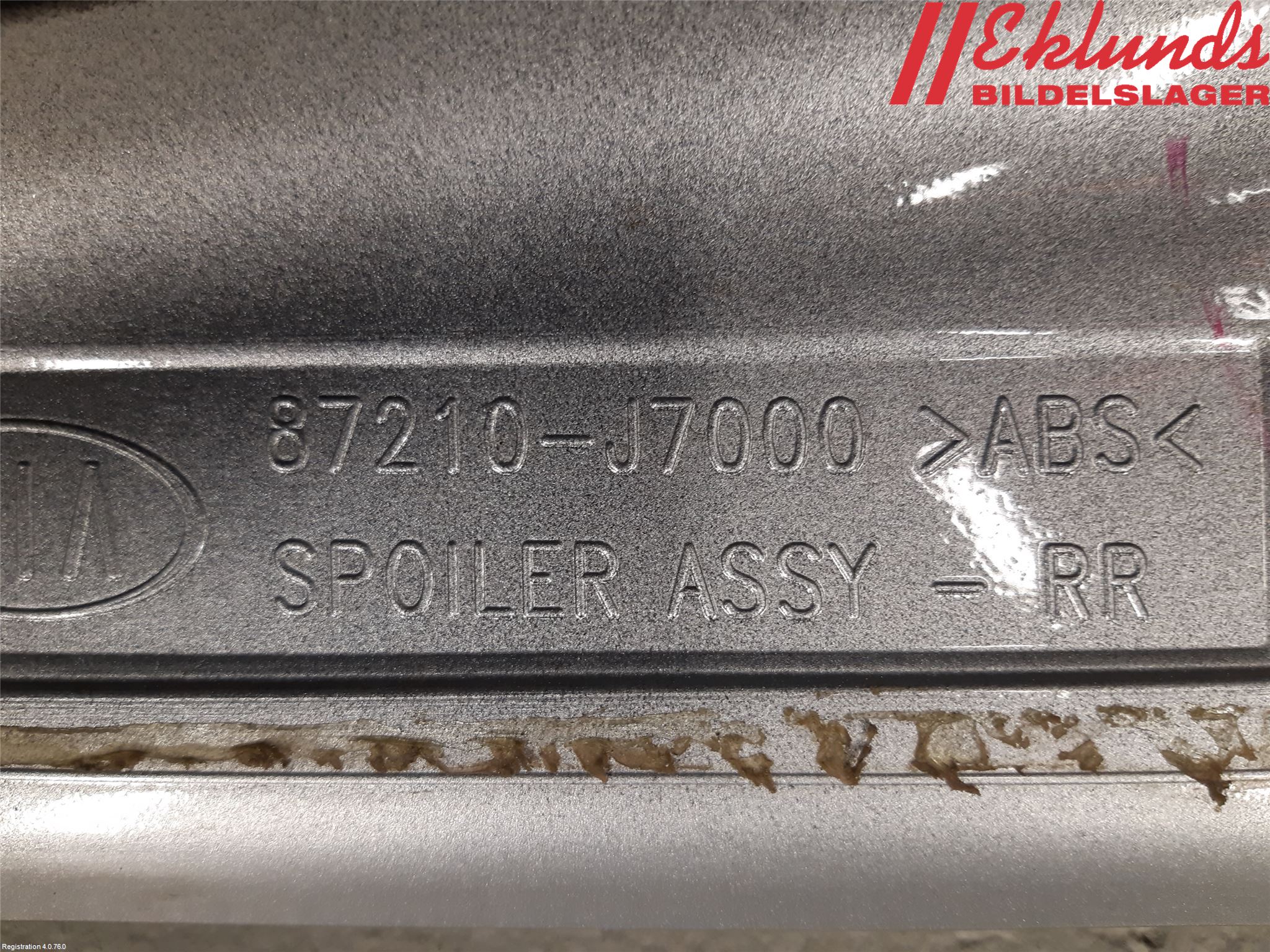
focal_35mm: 26
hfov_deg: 67.3
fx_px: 954
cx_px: 635
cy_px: 476
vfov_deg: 53.1
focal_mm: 3.93
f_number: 1.7
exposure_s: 1/50
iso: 100
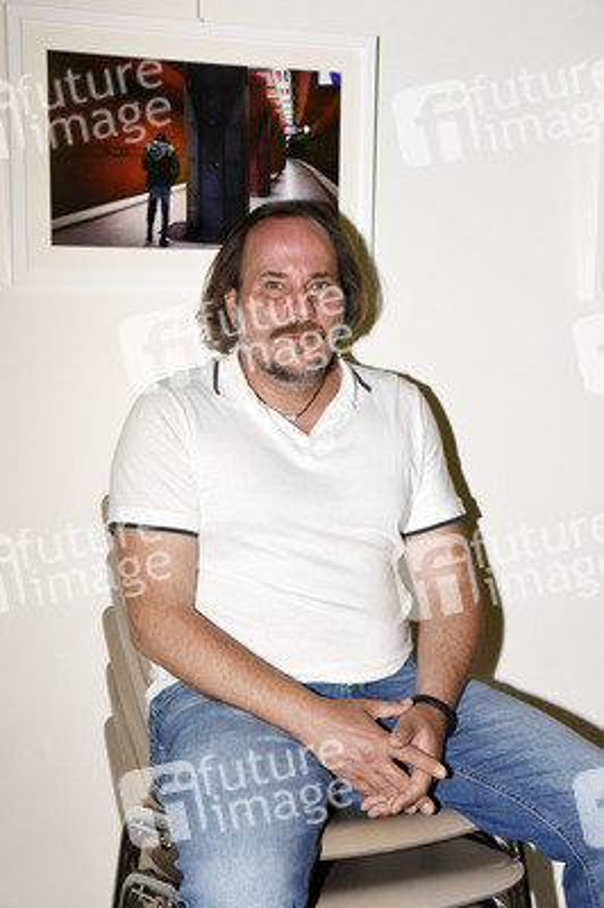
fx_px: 1462
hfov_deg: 23.3
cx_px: 302
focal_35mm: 58
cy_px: 454
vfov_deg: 34.5
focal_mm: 58
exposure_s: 1/80
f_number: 6.3
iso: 3200
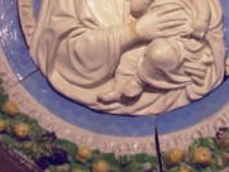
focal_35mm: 105
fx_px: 695
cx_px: 157
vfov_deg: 13.9
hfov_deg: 18.6
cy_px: 7
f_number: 2.9
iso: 50
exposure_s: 1/20.7
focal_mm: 6.3
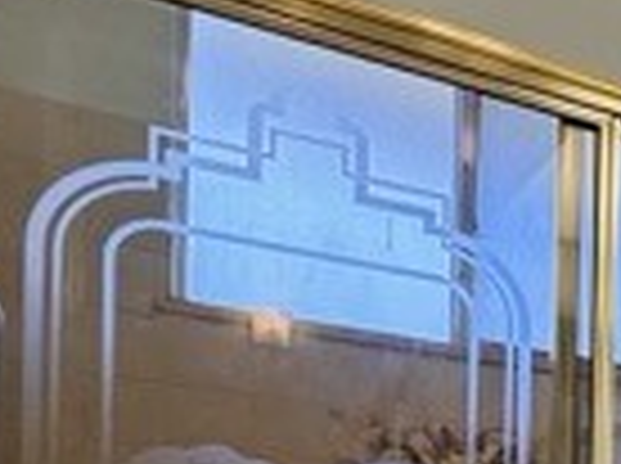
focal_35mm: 65
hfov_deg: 20.1
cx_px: 1156
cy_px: 653
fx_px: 1164
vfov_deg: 20.1
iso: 160
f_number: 2.2
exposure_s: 1/120
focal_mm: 2.22
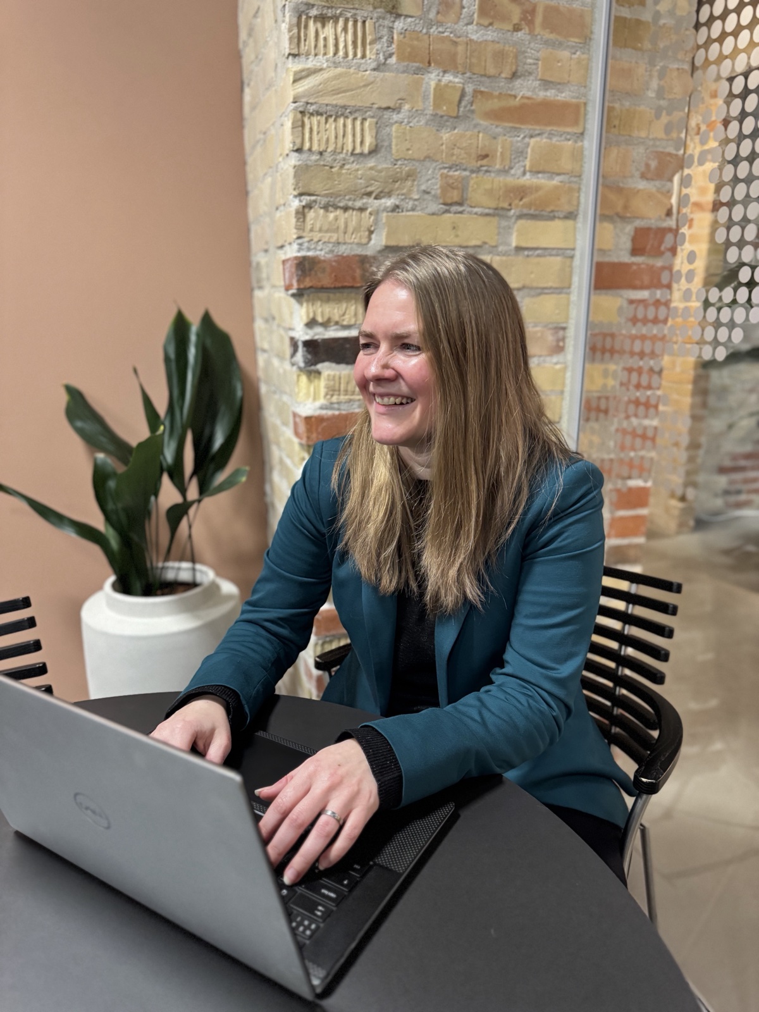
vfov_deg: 71.6
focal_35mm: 24
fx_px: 702
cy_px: 506
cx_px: 380
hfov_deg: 56.8
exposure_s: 1/60
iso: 800
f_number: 1.78
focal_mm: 6.76
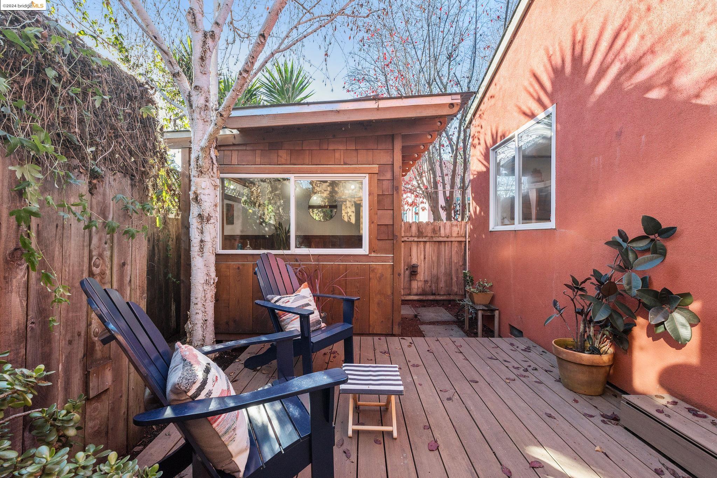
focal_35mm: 16
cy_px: 239
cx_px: 358
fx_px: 319
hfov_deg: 96.7
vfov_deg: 73.7
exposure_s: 1/125
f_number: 9
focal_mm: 16
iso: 250
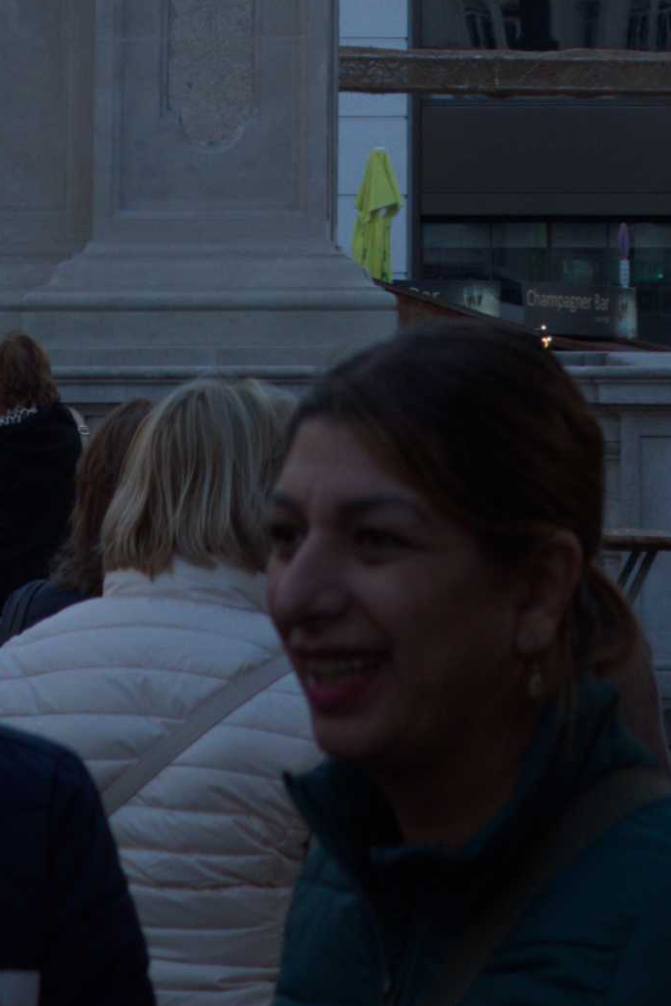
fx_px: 6481
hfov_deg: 5.9
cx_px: 510
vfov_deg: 8.2
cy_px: -1386
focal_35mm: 232
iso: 100
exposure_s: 1/200
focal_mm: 26
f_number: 4
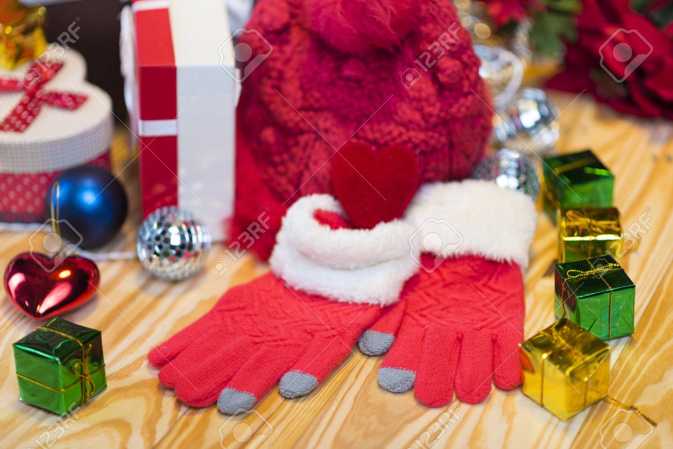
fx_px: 1589
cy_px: 224
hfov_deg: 23.9
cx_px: 336
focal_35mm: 85
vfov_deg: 16.1
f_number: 2
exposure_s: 1/80
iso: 100
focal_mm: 85
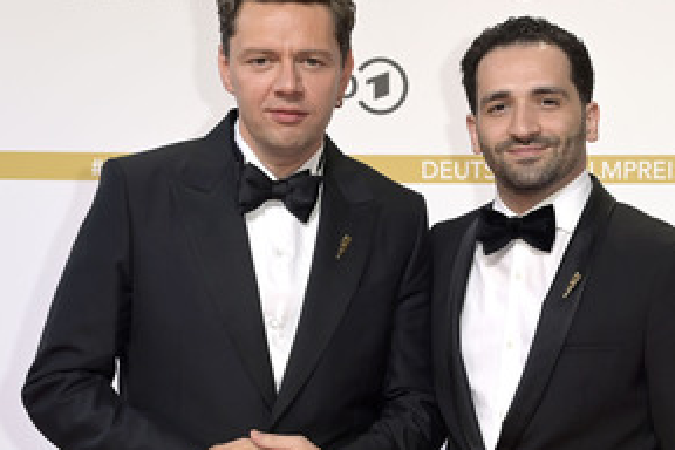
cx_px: 451
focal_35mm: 122
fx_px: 2287
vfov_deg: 11.2
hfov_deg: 16.7
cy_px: 270
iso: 640
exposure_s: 1/250
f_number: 5
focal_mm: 78
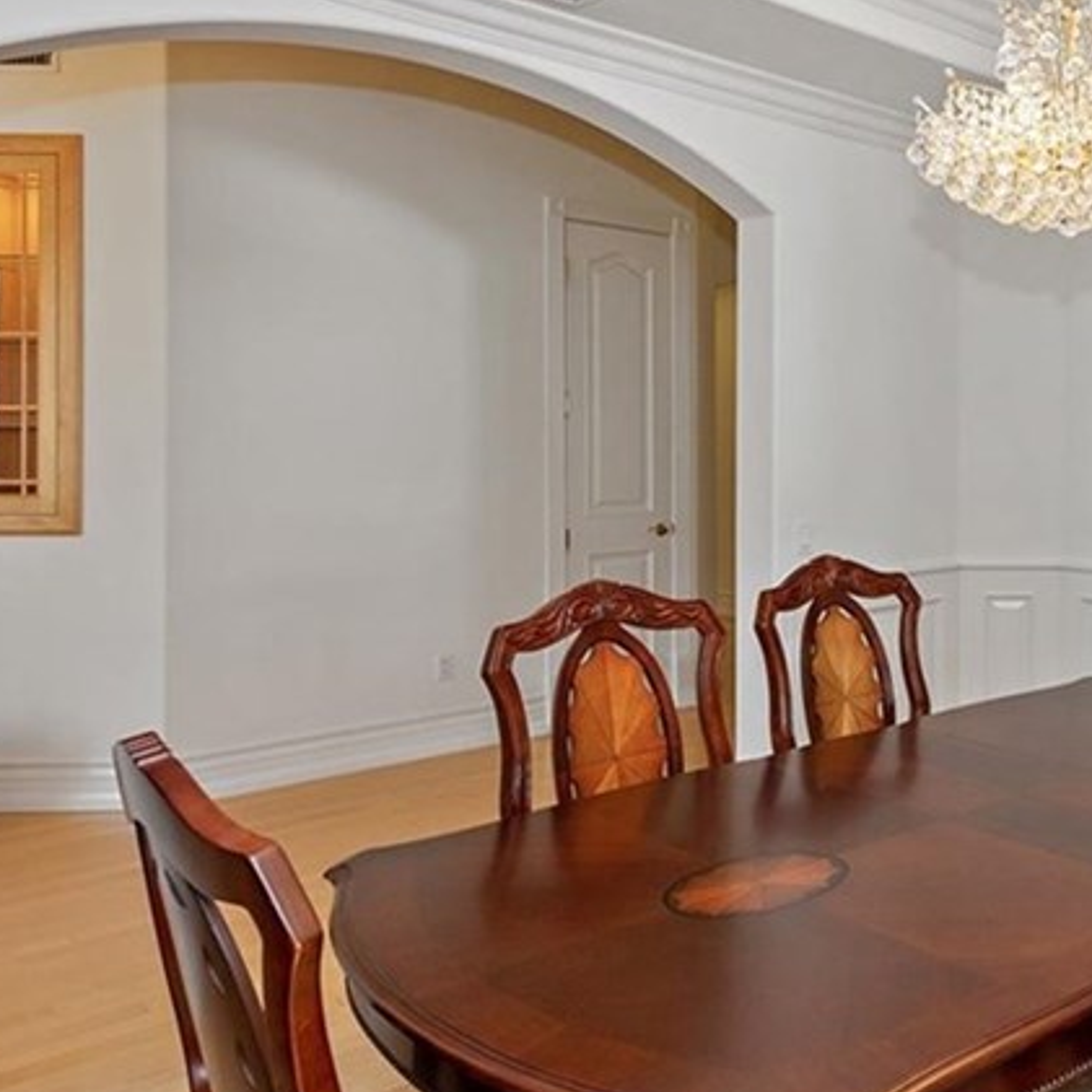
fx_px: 1106
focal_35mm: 31
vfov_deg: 51.9
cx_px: 936
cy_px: 398
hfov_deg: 48.2
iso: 125
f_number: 4.5
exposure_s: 1/60
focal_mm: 10
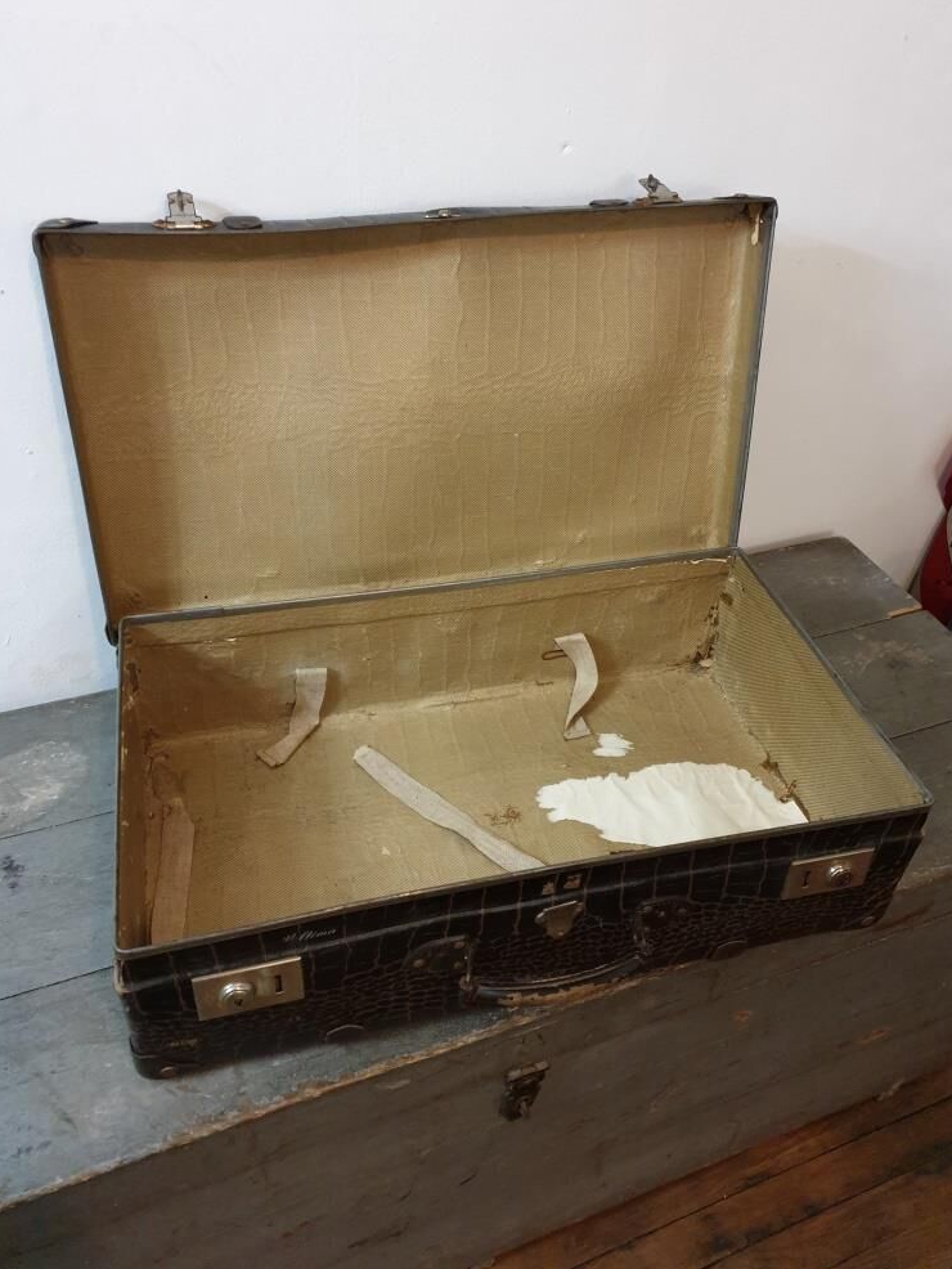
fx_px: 990
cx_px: 481
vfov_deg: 65.3
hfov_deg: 51.4
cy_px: 619
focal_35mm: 27
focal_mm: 4.3
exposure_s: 1/33
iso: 320
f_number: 1.5
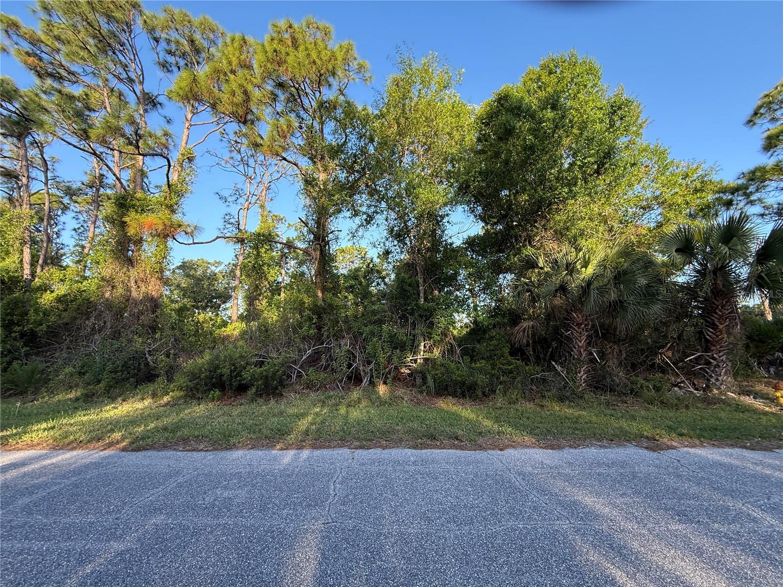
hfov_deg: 102.1
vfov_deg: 85.7
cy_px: 294
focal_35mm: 14
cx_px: 392
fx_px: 317
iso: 64
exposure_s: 1/243
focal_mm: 2.22
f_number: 2.2
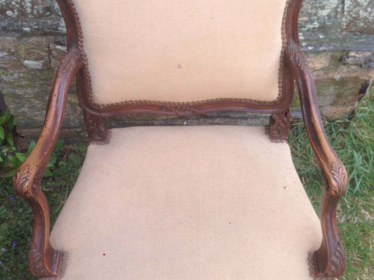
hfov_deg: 42.1
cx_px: 187
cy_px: 143
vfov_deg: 32.2
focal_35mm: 45
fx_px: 486
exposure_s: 1/243
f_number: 2.4
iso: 50
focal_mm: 4.12
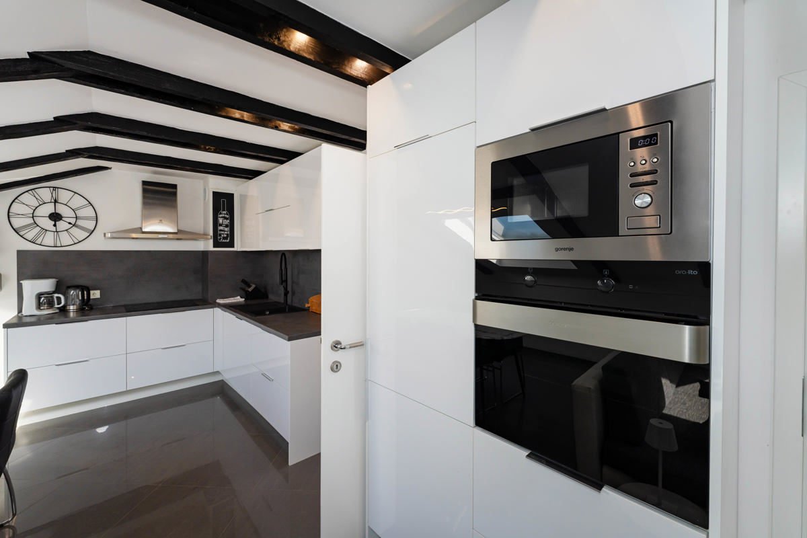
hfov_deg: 104.3
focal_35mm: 14
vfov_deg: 81.2
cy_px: 269
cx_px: 404
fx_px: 314
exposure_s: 1/60
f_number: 7.1
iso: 800
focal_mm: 14
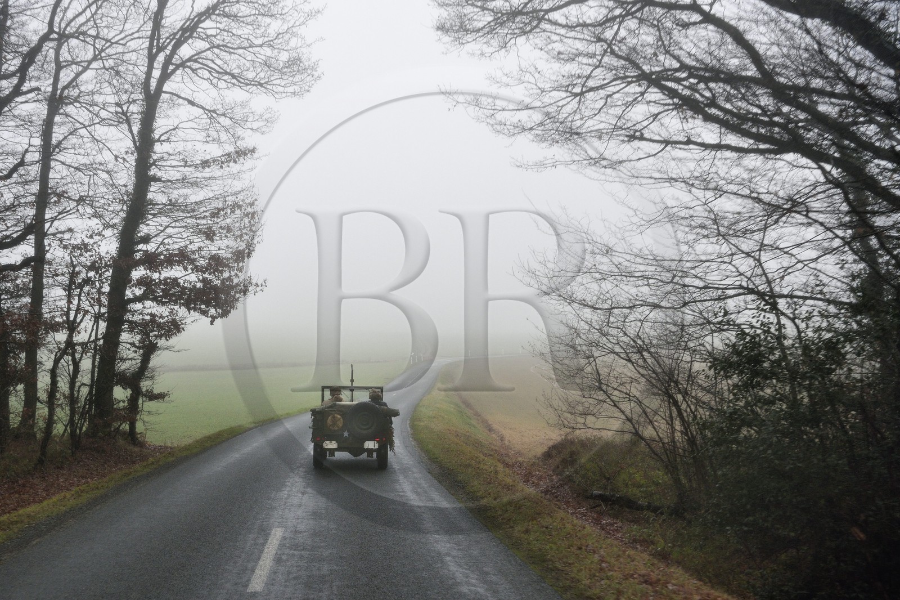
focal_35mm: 32
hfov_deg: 58.7
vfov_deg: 41.1
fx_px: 800
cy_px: 300
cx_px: 450
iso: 800
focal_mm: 32
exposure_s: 1/320
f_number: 5
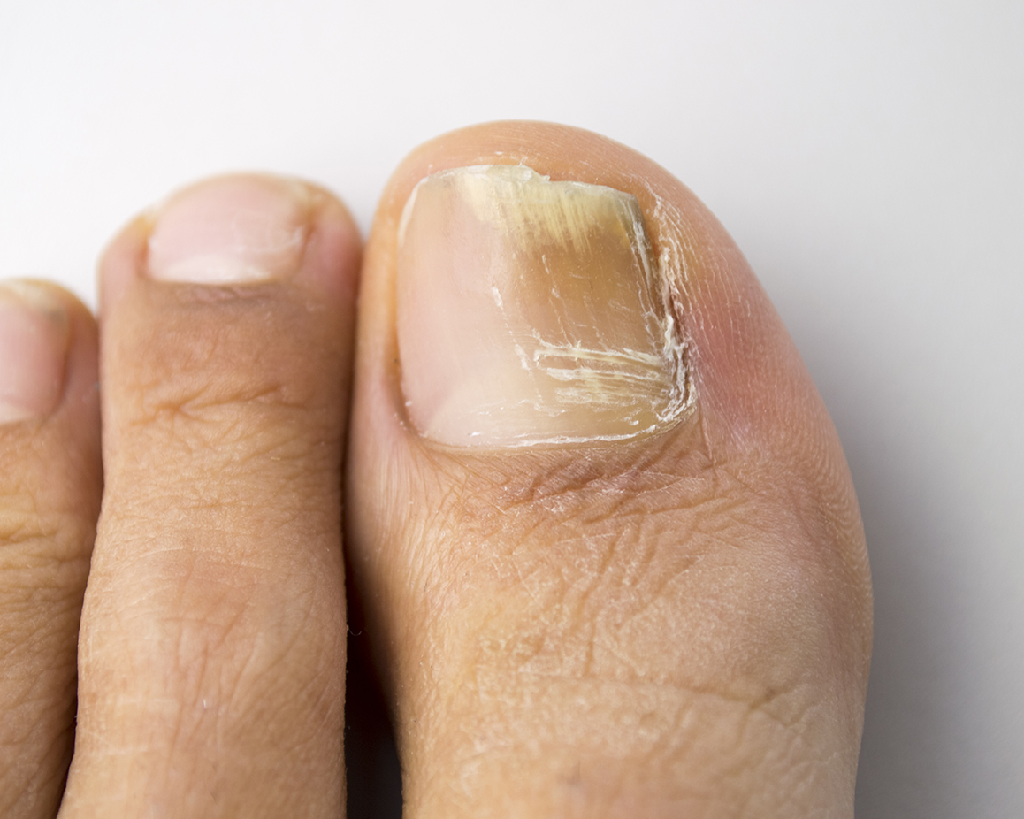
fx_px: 2835
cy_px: 409
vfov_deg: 16.4
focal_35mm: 94
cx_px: 424
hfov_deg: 20.5
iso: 200
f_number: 7.1
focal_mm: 55
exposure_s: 1/60
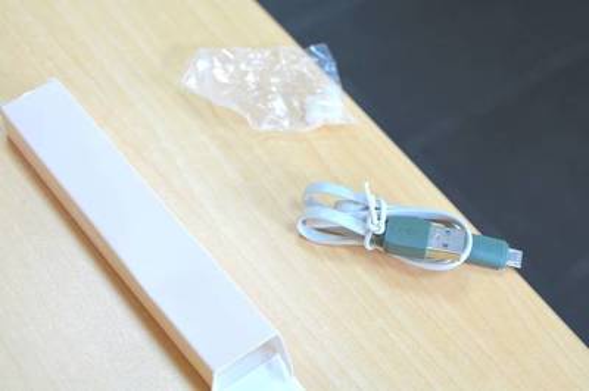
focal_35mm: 52
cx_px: 294
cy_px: 196
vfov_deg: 25.7
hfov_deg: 37.9
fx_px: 858
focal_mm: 35
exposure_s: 1/60
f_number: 4
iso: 800
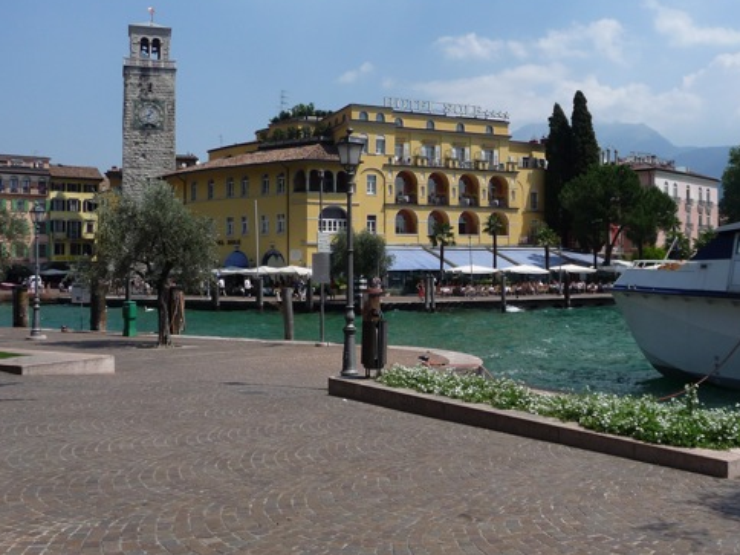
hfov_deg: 49.9
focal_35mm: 37
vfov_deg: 38.6
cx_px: 440
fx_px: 791
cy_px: 248
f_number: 8
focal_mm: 4.7
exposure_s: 1/320
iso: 100
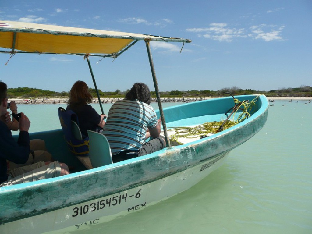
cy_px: 117
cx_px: 156
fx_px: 252
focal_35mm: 28
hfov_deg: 63.4
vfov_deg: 49.7
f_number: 8
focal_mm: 4.6
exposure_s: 1/400
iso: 100
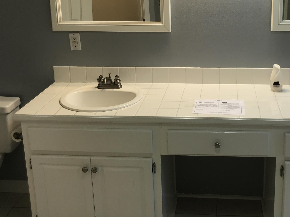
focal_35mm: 49
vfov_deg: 29.3
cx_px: 189
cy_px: 57
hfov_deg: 38.5
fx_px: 411
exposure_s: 1/40
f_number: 1.8
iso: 25
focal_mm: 3.99
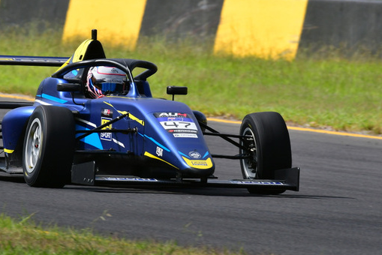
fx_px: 12018
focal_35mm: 1132
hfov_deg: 1.8
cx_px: 131
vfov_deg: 1.2
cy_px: 58
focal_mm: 480
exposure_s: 1/640
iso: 400
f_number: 11
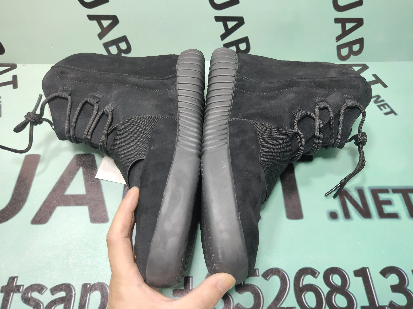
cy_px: 154
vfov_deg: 46.8
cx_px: 206
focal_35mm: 30
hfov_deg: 60.0
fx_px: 358
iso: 199
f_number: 1.79
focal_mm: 4.35
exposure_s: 1/50
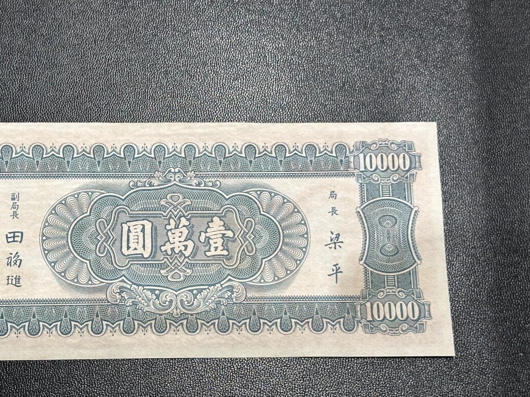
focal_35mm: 64
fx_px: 980
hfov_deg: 30.1
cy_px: 238
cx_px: 185
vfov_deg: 22.9
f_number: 1.78
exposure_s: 1/50
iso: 125
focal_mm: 6.86
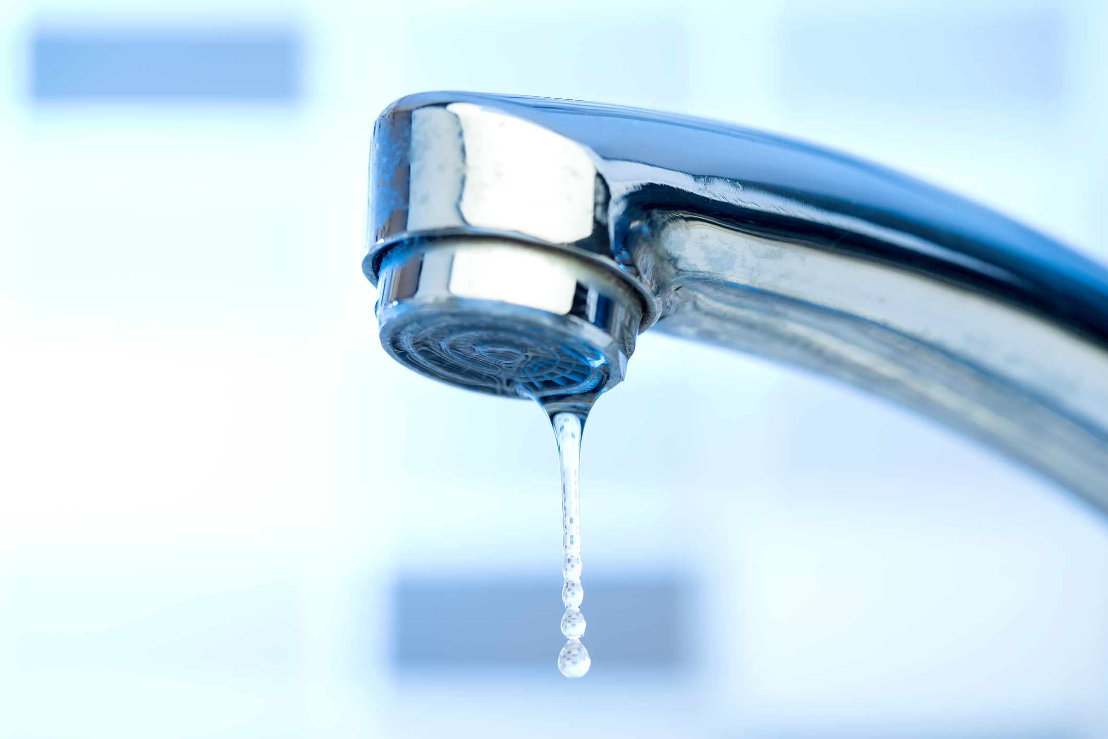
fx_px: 3232
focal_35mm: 105
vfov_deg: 13.0
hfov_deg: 19.5
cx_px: 554
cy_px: 370
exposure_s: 1/200
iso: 100
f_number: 8
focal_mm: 105
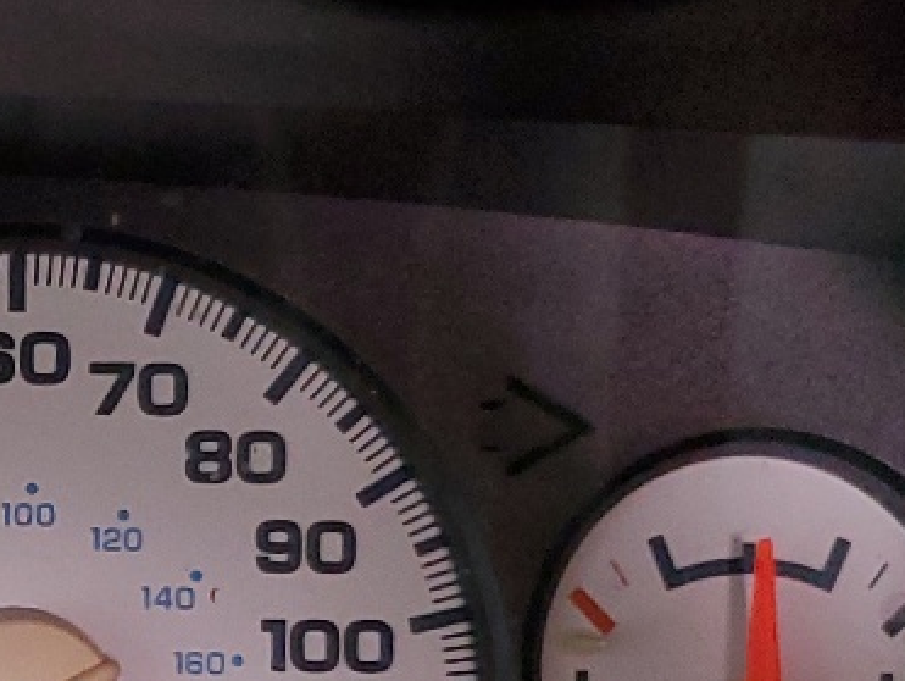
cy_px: 698
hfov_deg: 15.6
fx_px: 2931
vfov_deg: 13.1
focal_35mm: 112
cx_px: -590
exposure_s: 1/60.2
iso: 262
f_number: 1.5
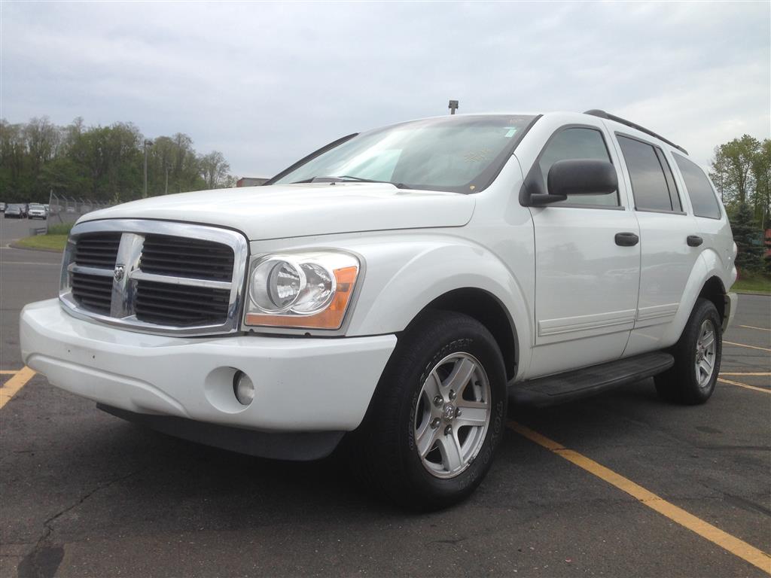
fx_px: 735
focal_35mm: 33
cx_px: 386
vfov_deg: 42.9
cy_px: 289
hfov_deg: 55.4
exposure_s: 1/903
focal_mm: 4.13
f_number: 2.4
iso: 50
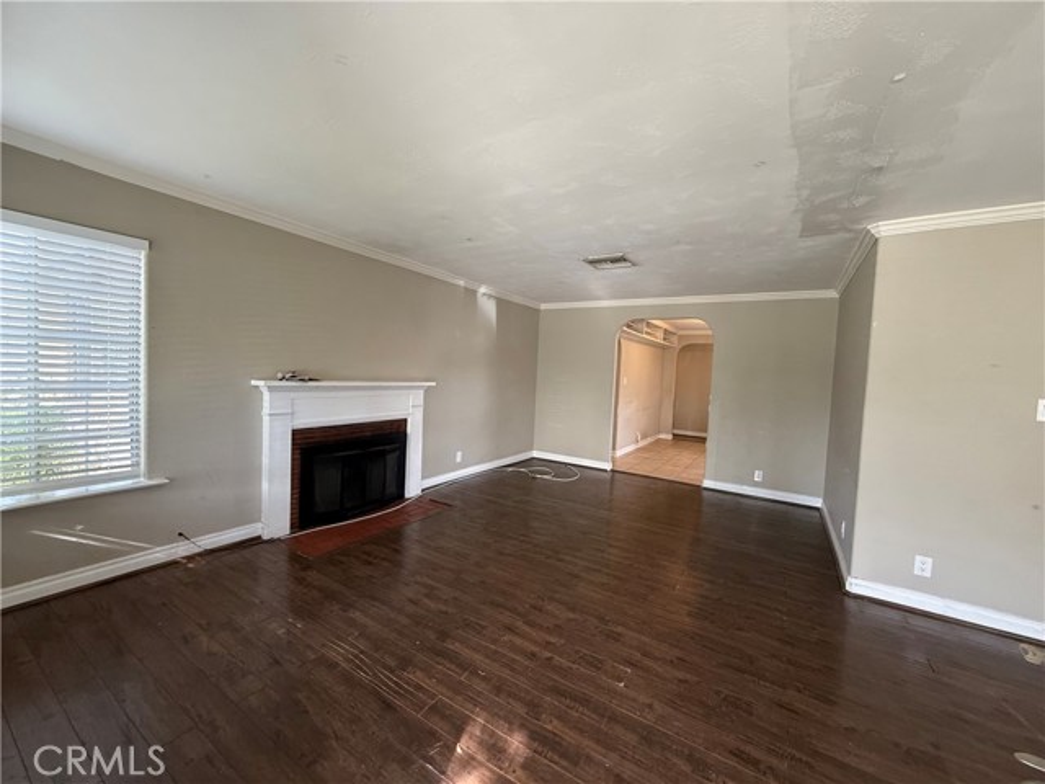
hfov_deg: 102.1
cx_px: 522
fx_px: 423
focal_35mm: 14
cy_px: 392
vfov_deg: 85.7
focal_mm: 2.22
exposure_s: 1/99
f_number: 2.2
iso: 320
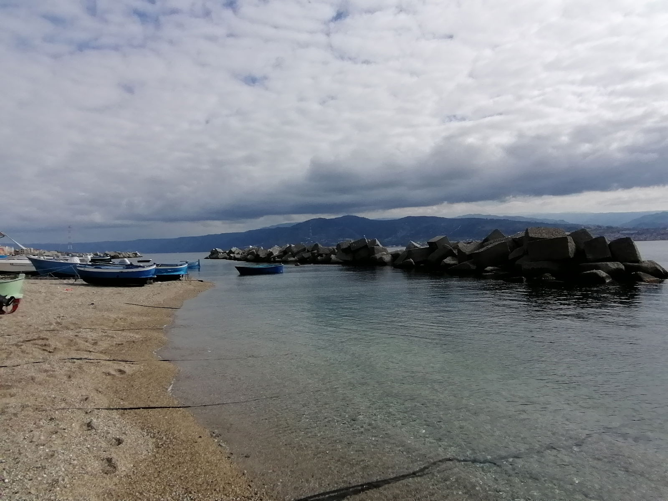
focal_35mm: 25
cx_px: 334
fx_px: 482
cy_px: 250
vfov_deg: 54.9
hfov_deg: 69.4
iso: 50
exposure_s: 1/2564
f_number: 2.4
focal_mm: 2.7
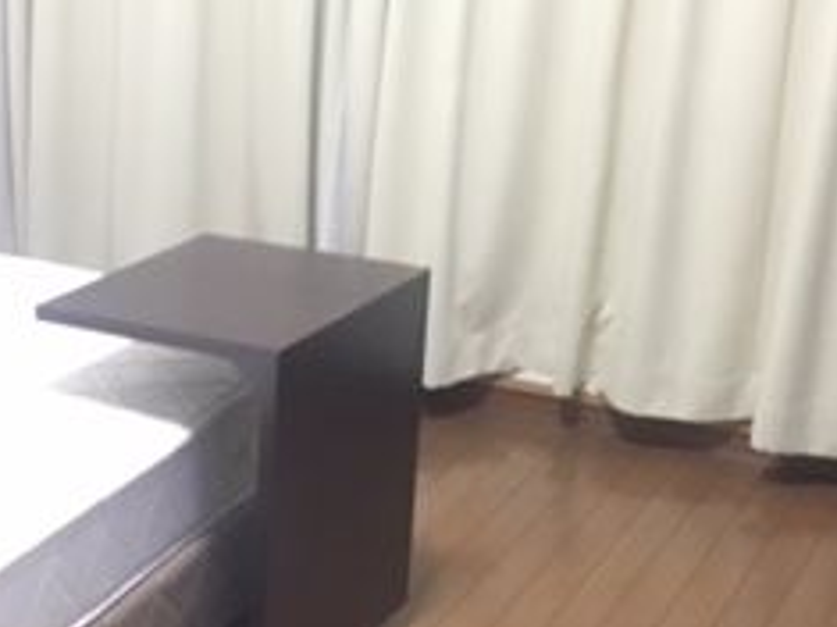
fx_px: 1909
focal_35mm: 79
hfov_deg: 23.4
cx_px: -46
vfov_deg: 18.6
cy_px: 367
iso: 250
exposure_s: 1/15
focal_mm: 4.15
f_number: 2.2
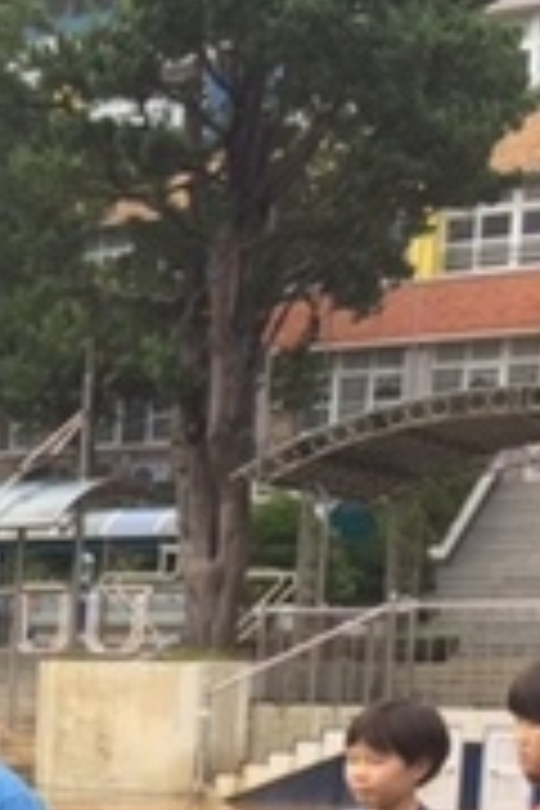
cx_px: -554
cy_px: 936
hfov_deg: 12.7
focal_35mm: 94
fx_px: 2115
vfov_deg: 20.5
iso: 32
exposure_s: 1/465
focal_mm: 4.15
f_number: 2.2
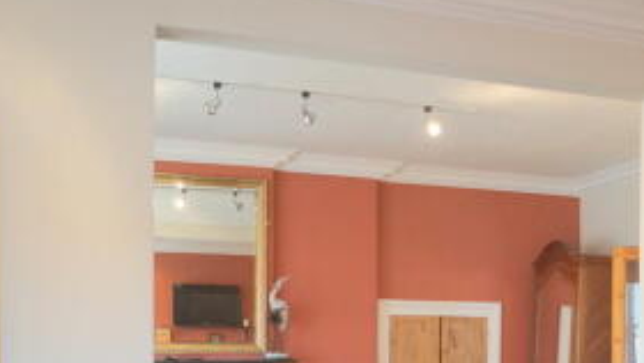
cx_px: 490
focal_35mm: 48
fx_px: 820
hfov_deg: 41.5
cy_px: 350
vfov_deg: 24.0
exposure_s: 1/60
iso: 1000
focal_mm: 18
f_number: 4
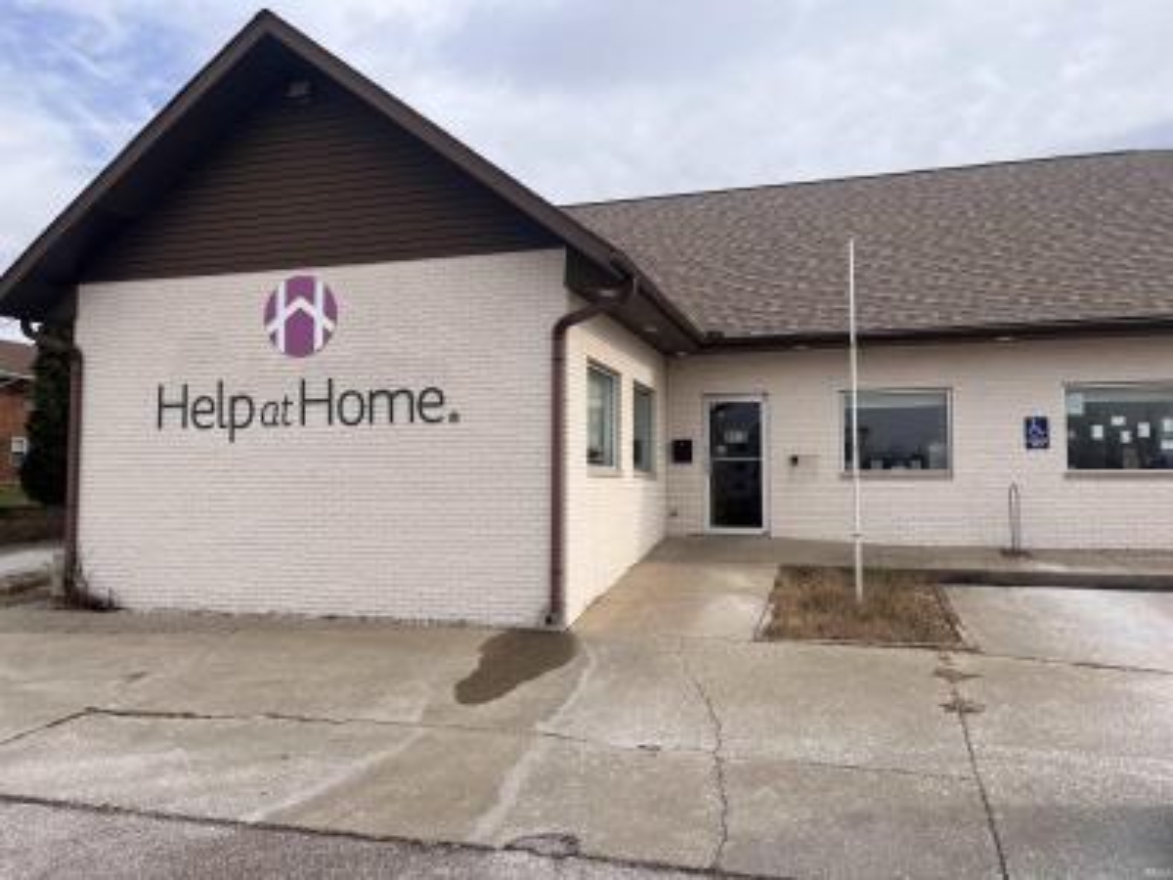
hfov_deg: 67.3
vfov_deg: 53.1
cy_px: 440
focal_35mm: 26
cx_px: 586
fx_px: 881
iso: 50
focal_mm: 5.1
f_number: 1.6
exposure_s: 1/2571
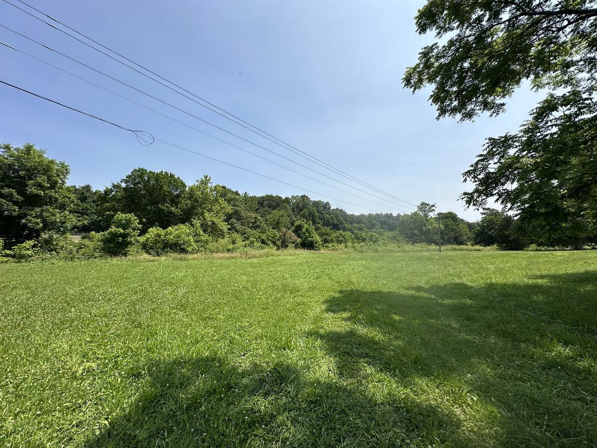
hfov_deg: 102.1
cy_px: 224
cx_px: 298
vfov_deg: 85.7
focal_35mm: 14
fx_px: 241
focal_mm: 2.22
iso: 50
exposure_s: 1/2451
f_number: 2.2
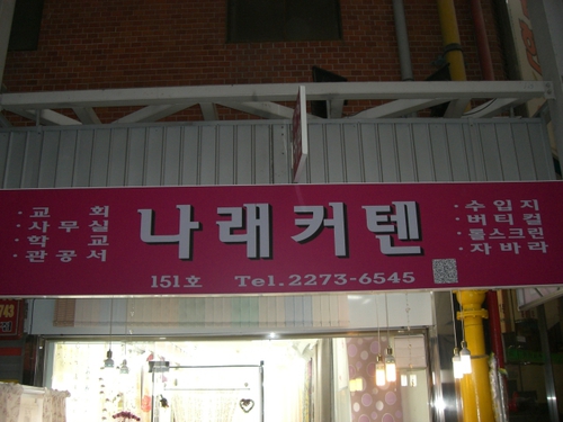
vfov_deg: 37.7
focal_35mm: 38
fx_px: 618
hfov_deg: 49.0
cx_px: 282
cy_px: 211
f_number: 2.7
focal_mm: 6.2
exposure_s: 1/60
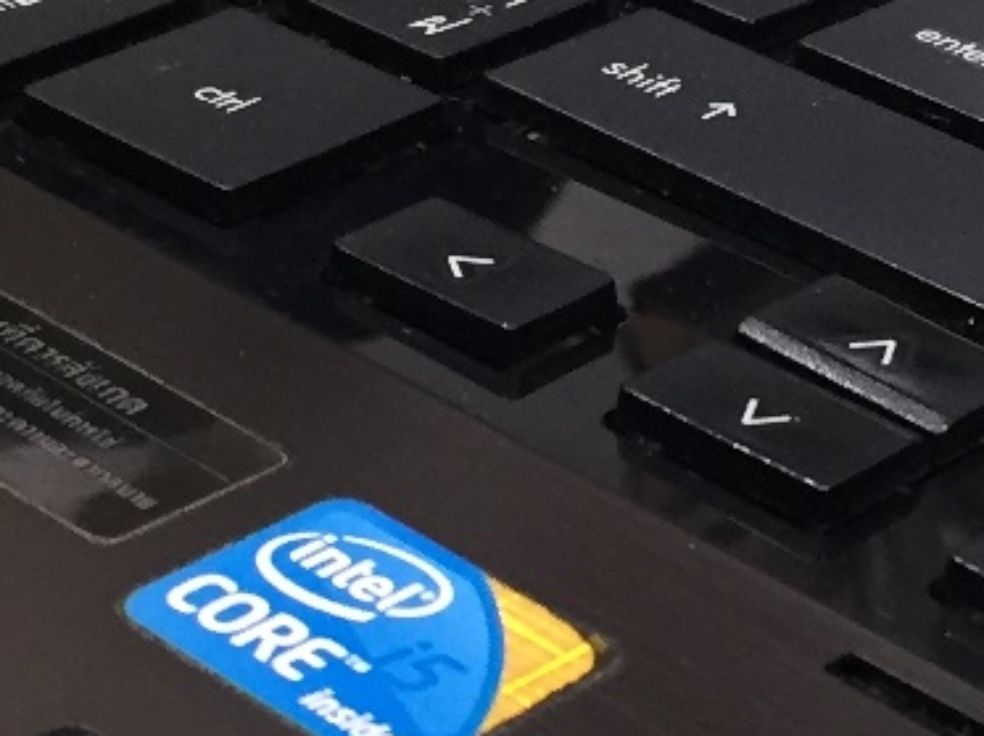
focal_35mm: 127
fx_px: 3607
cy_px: 412
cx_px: 667
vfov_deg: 11.7
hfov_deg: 15.5
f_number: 2.2
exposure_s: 1/33
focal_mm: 4.15
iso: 160
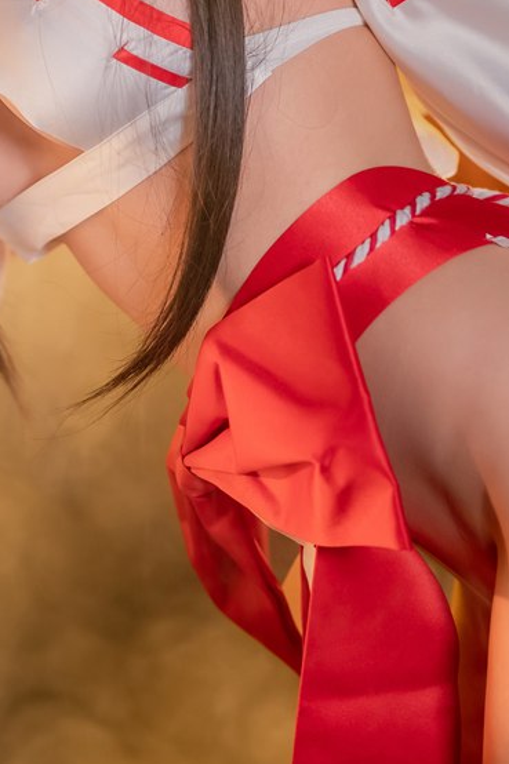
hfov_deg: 7.8
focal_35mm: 176
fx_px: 3735
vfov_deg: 11.5
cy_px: -90
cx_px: 268
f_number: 1.4
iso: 640
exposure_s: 1/80
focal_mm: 50
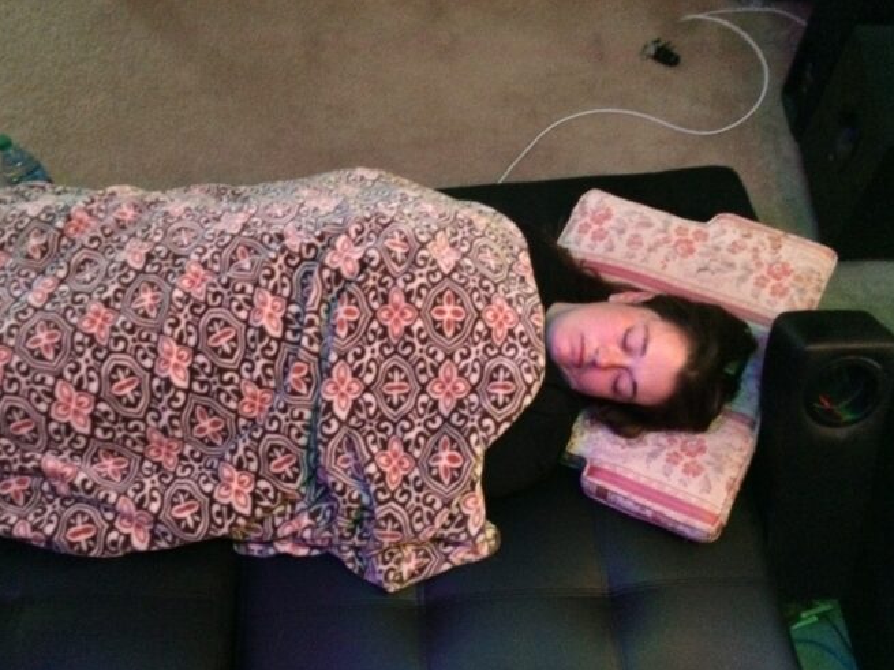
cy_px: 368
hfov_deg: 53.9
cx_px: 426
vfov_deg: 41.7
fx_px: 878
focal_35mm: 34
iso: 500
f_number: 2.2
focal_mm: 4.15
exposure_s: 1/15
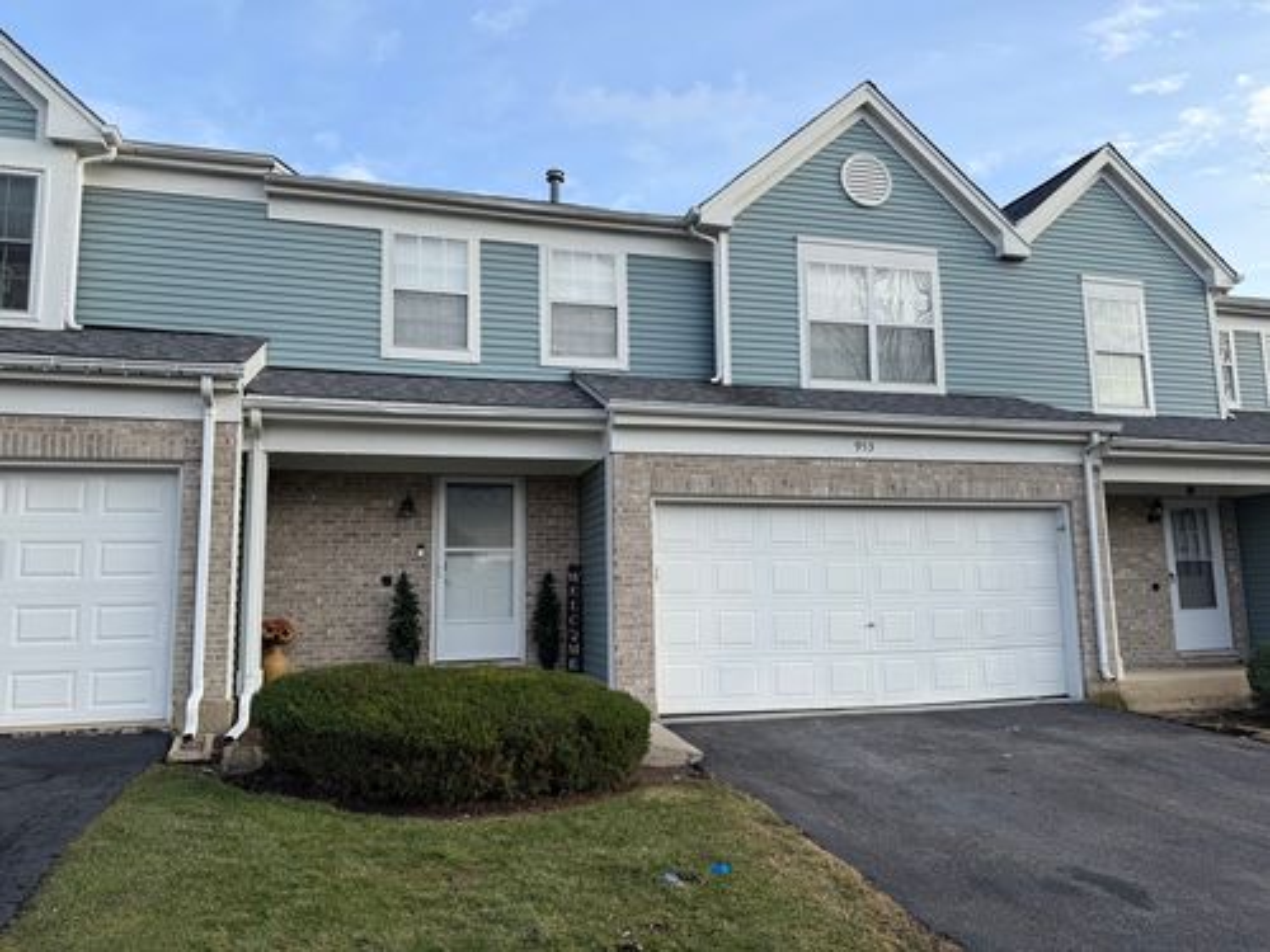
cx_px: 635
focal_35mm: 24
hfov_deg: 71.6
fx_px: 881
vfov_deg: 56.8
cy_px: 476
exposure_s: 1/1464
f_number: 1.78
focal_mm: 6.76
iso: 80
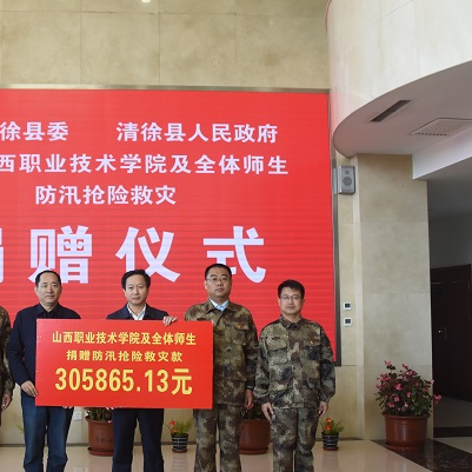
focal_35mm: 40
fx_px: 617
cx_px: 114
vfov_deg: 41.8
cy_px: 268
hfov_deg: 40.6
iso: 1000
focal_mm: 18
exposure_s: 1/125
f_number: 5.6
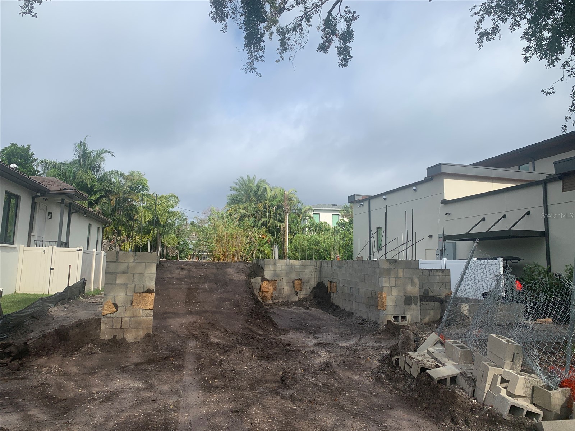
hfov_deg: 67.3
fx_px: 432
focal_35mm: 26
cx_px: 288
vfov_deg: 53.1
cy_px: 216
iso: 25
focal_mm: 4.25
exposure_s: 1/2833
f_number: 1.8
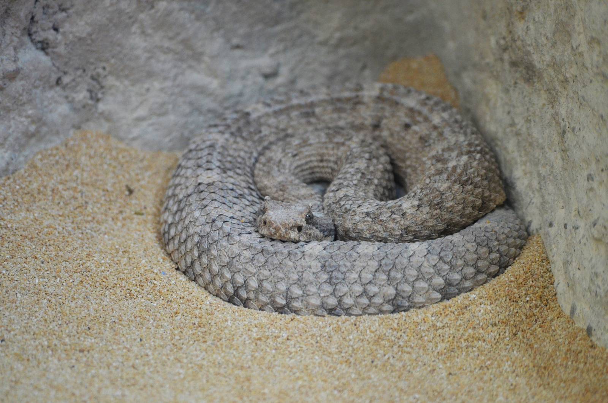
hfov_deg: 5.7
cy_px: 202
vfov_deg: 3.8
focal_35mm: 360
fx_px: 6068
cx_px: 304
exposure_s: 1/1250
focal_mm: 240
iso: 2500
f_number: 5.3
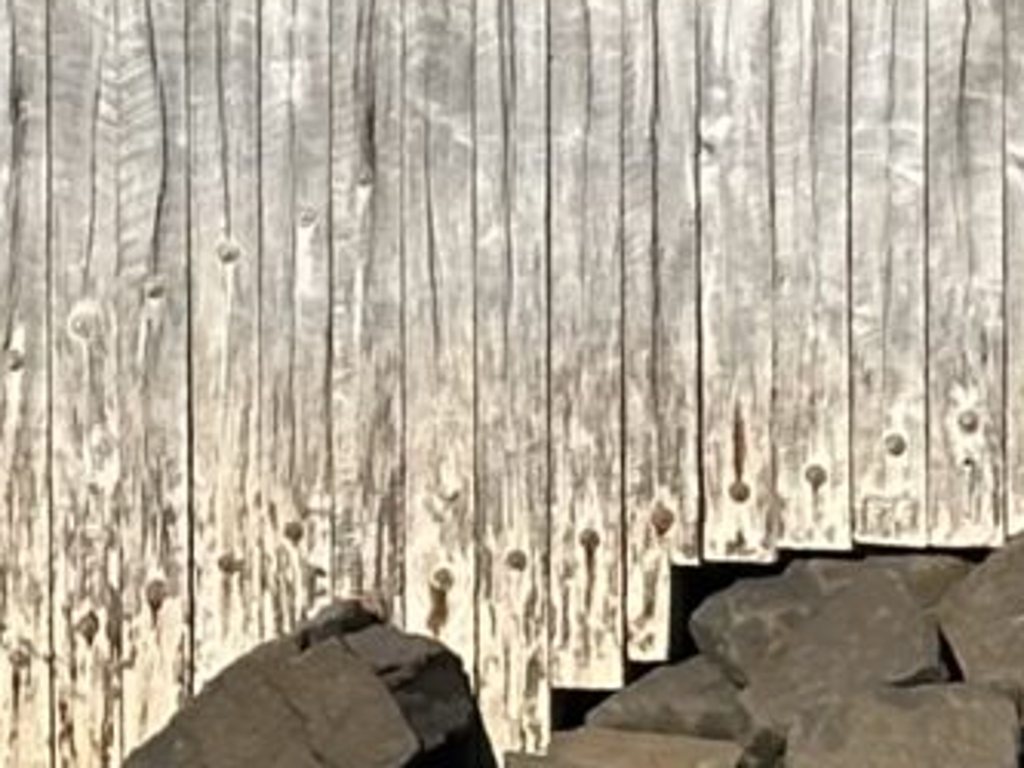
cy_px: 6
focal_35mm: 369
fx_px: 10920
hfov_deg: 5.1
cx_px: -1888
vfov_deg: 4.0
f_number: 1.78
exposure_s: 1/4184
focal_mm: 6.86
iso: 64
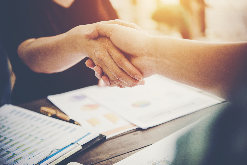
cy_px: 82
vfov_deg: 22.6
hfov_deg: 33.4
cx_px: 124
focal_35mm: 60
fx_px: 412
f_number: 3.2
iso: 100
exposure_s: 1/320
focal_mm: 60
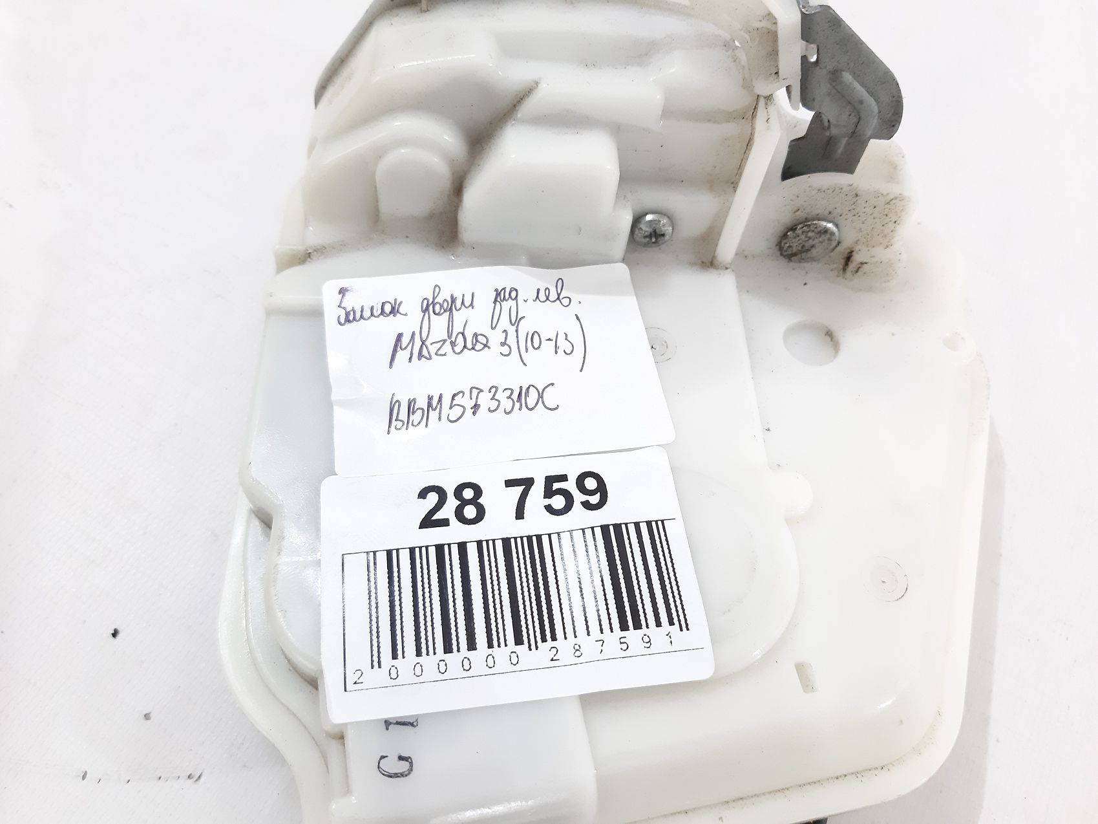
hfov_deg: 65.3
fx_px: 856
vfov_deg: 51.3
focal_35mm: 27
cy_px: 412
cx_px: 549
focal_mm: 3.93
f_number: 1.7
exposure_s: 1/50
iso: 200
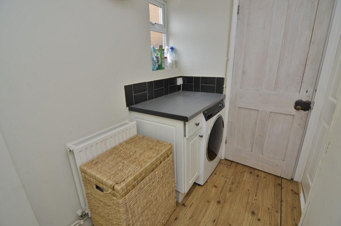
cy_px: 113
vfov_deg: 71.8
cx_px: 170
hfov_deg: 95.1
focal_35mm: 16
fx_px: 156
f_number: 5.6
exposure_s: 1/60
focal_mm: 11
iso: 400
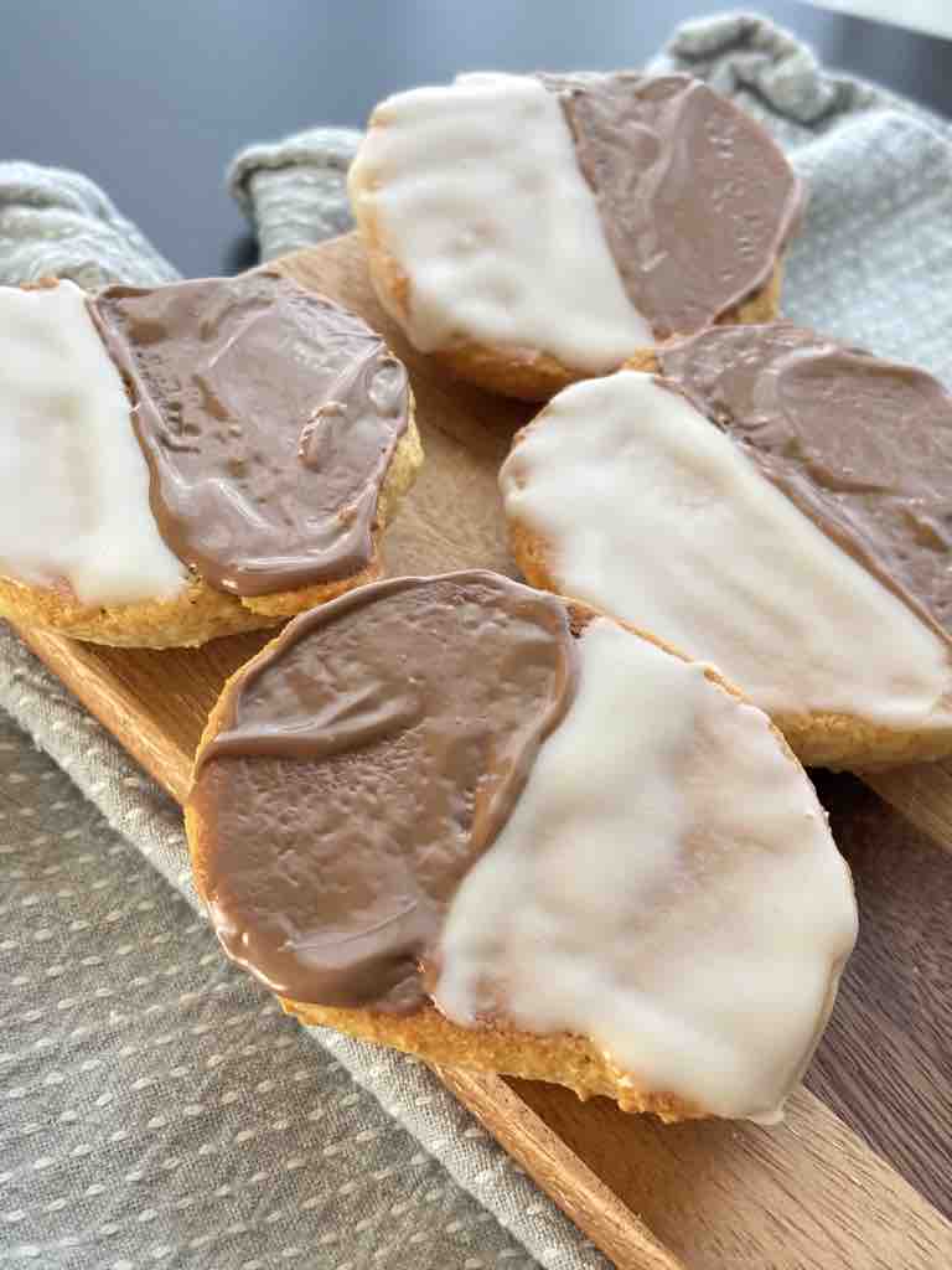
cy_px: 635
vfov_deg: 36.8
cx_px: 476
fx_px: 1907
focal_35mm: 52
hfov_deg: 28.0
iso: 160
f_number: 1.6
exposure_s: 1/58
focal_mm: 5.96
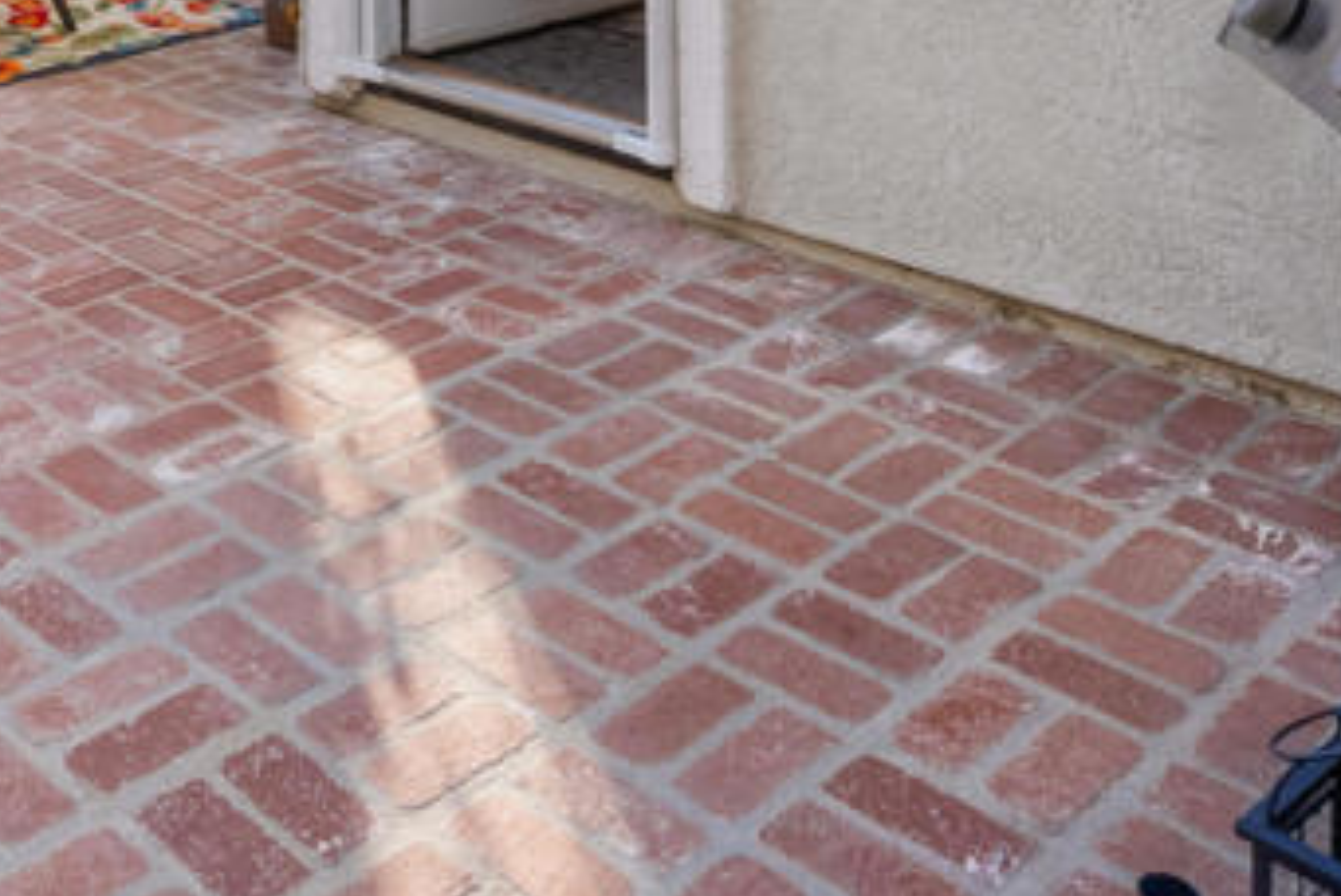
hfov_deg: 40.0
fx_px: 1789
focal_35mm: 48
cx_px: 346
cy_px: -424
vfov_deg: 23.1
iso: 2000
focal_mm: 16
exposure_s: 1/125
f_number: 22
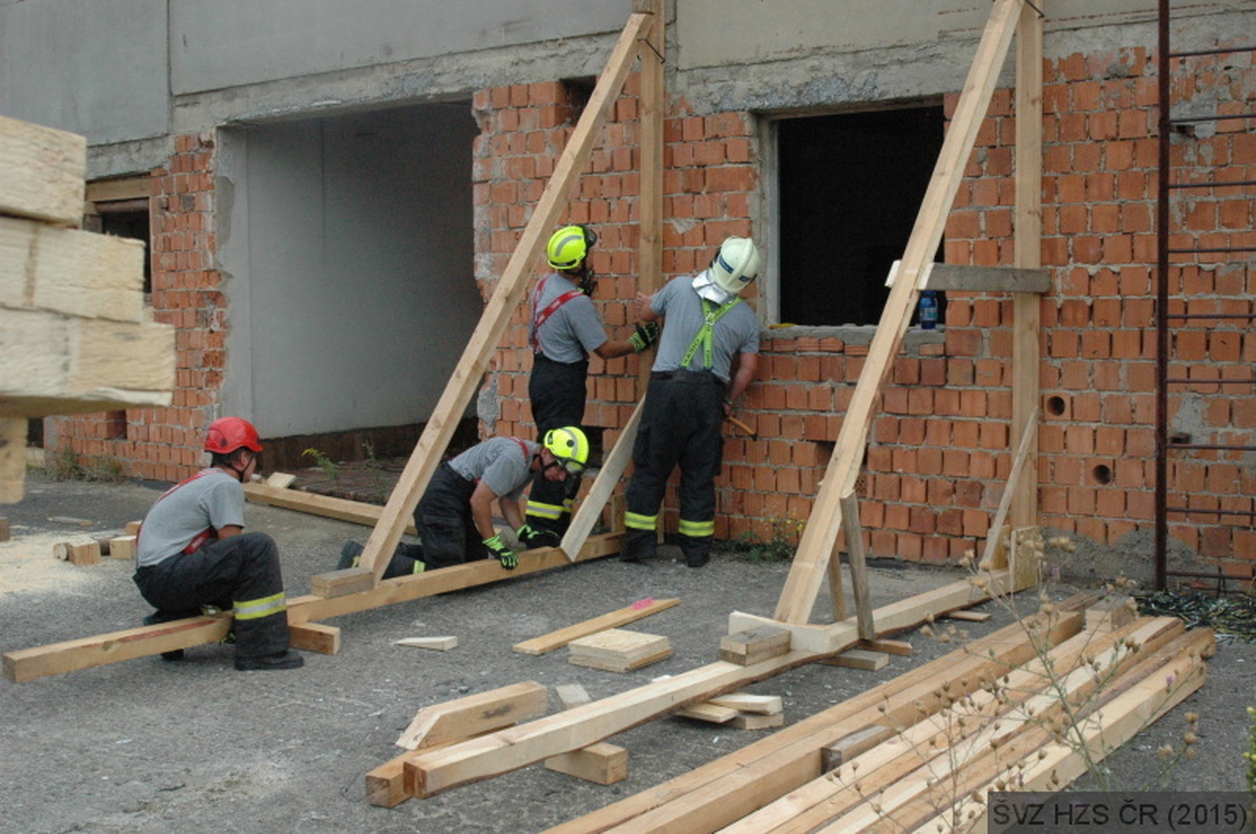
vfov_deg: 31.8
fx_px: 1463
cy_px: 417
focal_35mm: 42
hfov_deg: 46.5
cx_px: 628
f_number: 13
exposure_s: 1/640
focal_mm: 28
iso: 1600
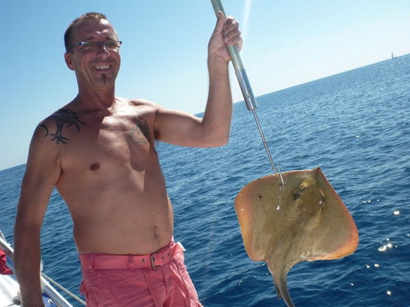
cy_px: 154
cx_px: 205
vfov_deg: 32.9
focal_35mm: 44
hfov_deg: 43.0
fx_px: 521
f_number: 4.3
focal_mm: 7.8
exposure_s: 1/640
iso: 100
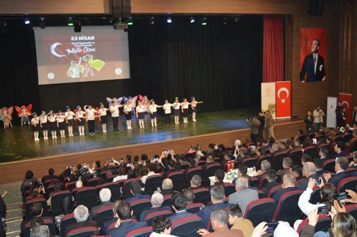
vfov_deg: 35.4
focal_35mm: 38
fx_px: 372
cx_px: 178
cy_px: 118
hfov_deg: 51.3
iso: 900
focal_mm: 25
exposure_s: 1/60
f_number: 4
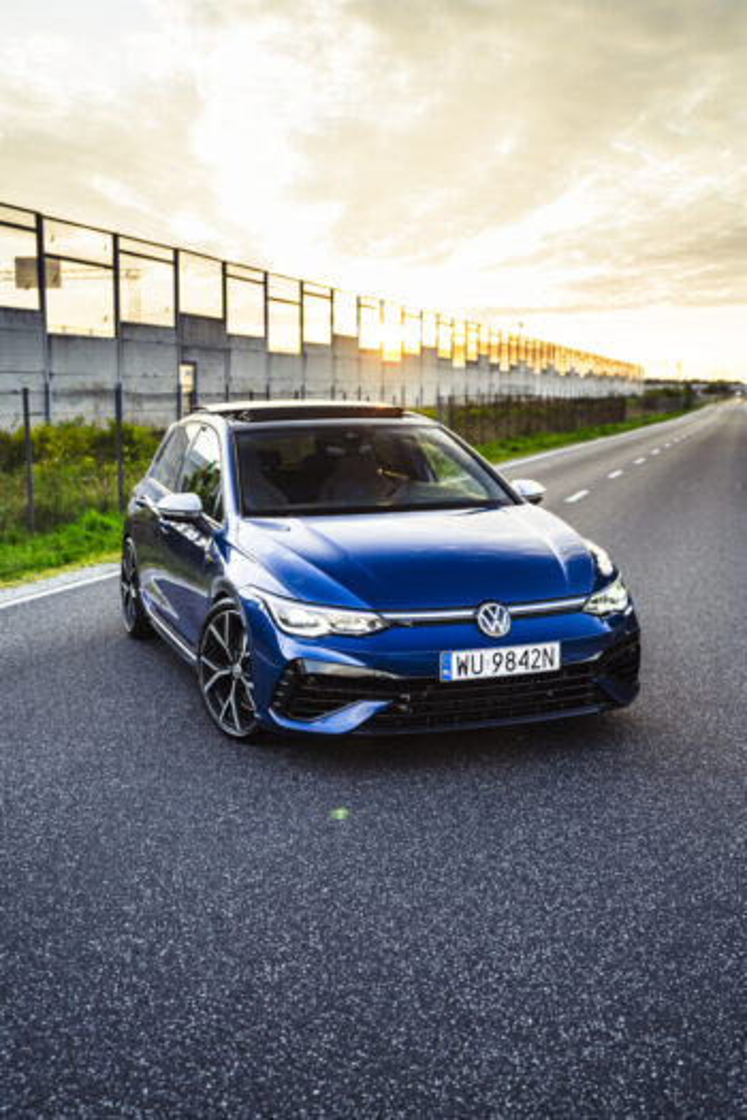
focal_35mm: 37
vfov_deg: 51.9
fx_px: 1152
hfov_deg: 35.9
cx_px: 374
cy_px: 560
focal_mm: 37
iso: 50
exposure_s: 1/50
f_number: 2.8
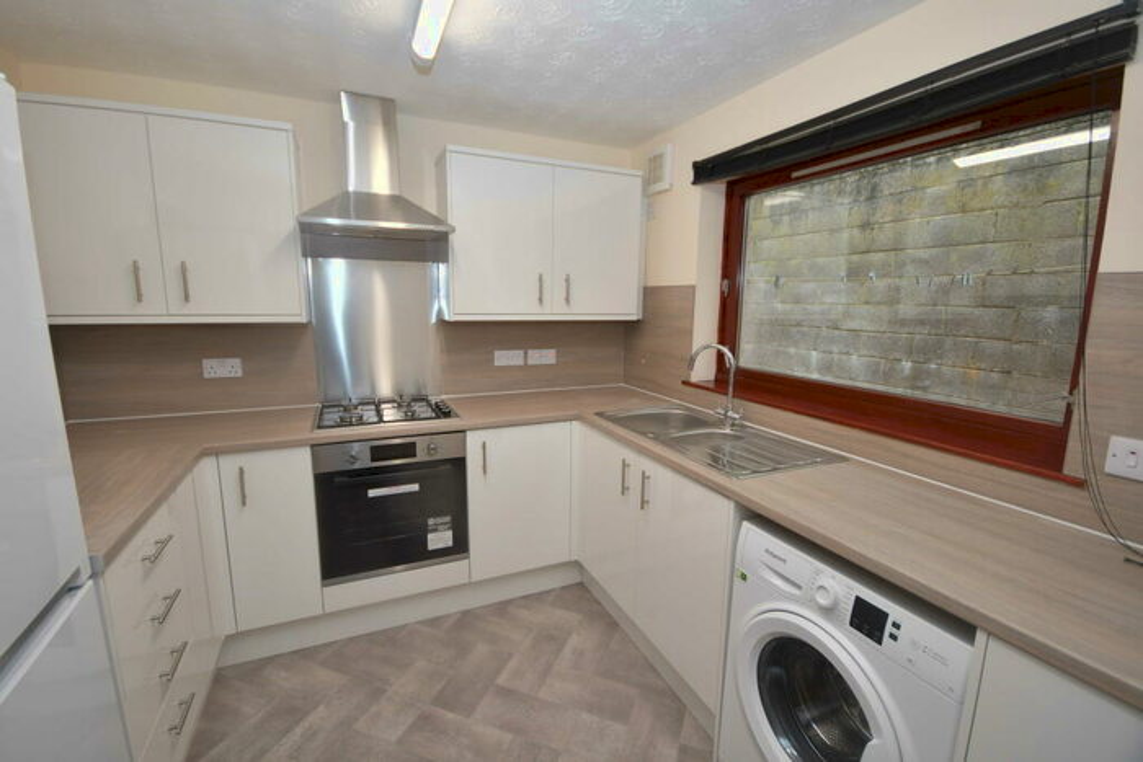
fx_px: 476
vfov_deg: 77.4
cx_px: 572
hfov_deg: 100.4
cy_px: 381
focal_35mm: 15
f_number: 4
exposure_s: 1/80
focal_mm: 10
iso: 400
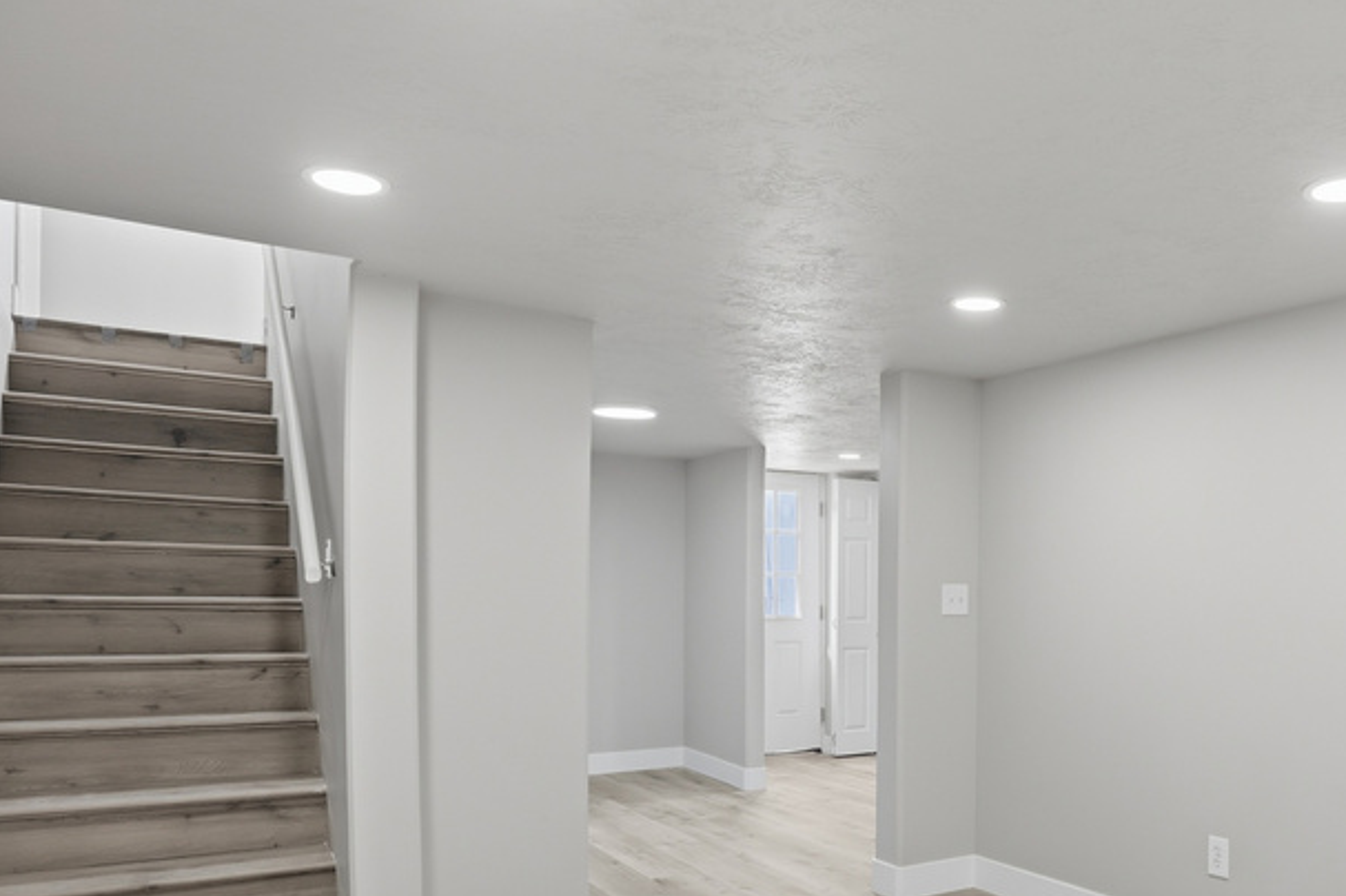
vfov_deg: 47.2
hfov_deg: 64.6
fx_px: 1009
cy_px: 590
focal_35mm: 27
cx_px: 954
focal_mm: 16
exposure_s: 1/125
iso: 250
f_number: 9
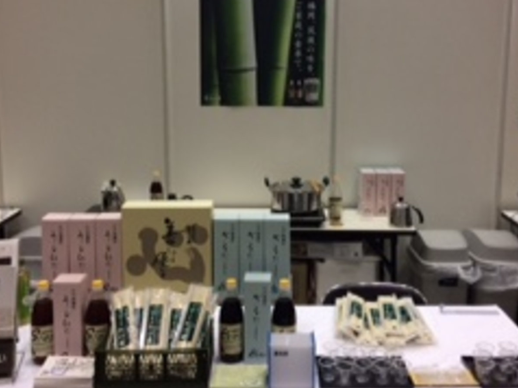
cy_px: 143
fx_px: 583
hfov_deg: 47.9
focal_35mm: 39
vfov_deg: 36.6
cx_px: 266
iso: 80
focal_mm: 4.15
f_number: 2.2
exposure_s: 1/33
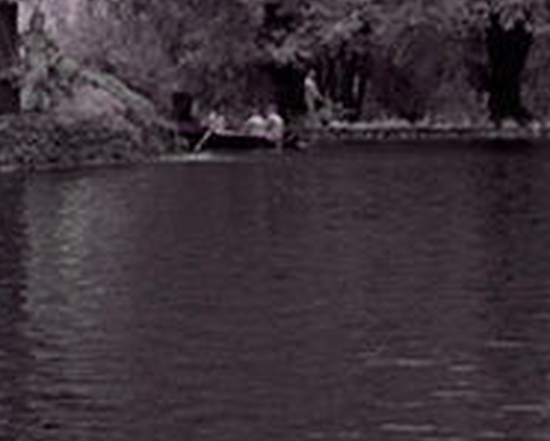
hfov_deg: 8.4
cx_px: -875
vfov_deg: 7.4
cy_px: -203
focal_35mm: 205
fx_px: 3331
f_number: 13
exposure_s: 1/60
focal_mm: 27
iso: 320
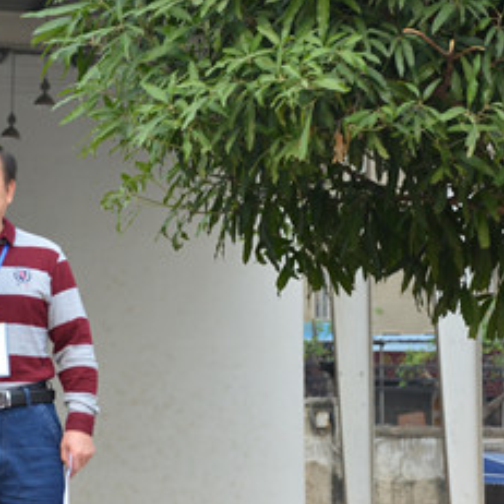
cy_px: 349
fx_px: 3294
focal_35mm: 200
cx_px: -9
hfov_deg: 8.7
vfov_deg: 8.7
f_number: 5.3
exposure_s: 1/160
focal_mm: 66
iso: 800
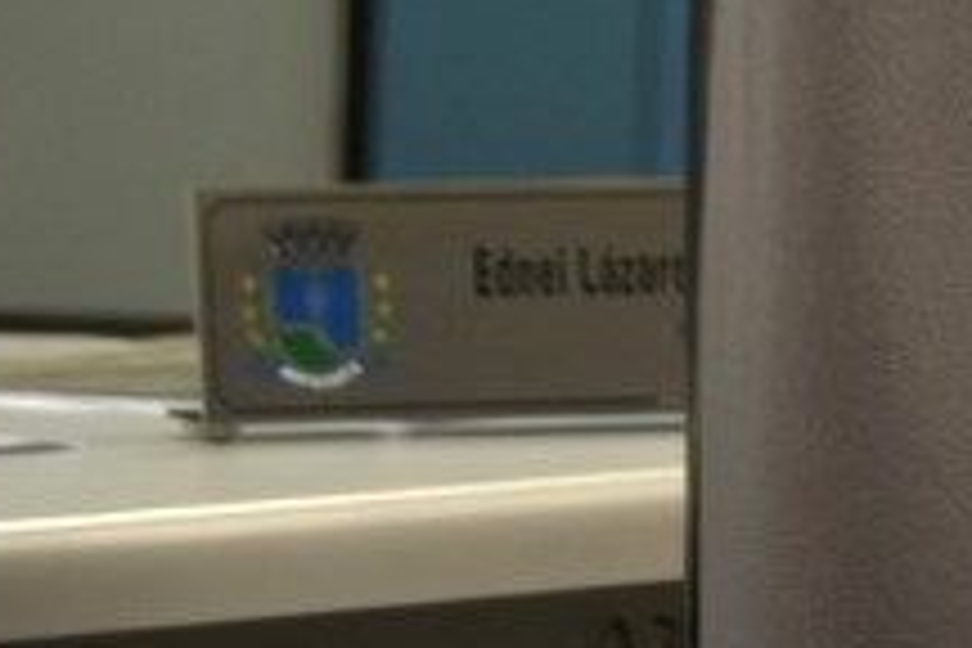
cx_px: 2162
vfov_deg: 3.3
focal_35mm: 415
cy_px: -738
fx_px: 11204
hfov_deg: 4.9
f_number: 4.8
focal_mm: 52
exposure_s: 1/80
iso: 400
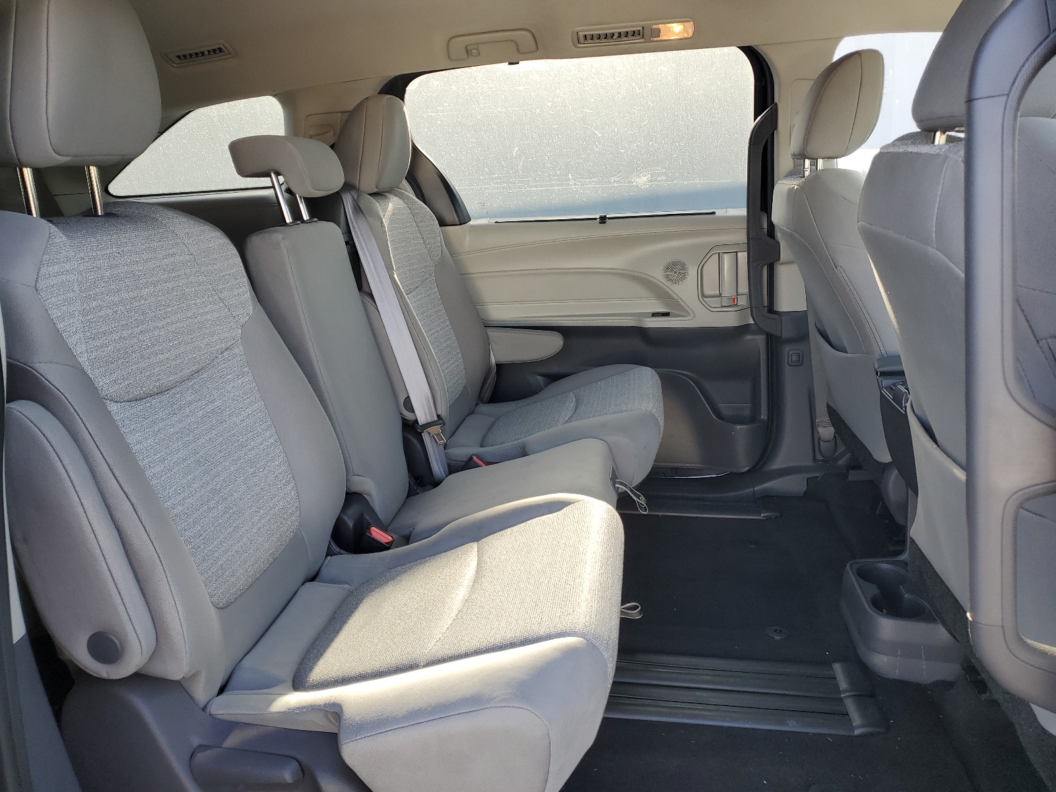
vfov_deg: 53.1
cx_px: 528
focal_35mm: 26
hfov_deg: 67.3
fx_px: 793
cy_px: 396
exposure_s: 1/185
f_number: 1.5
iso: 50
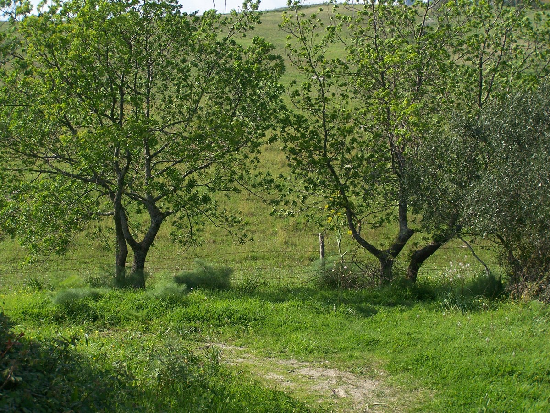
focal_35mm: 75
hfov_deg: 26.0
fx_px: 1193
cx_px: 275
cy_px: 206
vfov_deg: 19.7
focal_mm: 12.4
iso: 80
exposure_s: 1/1000
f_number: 3.2
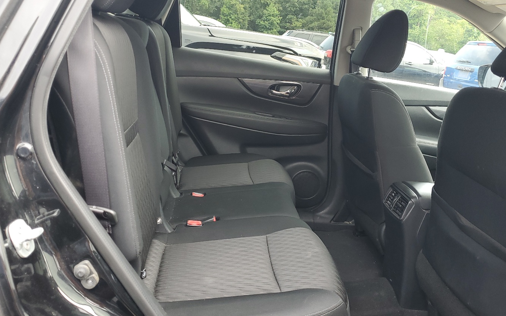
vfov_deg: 38.3
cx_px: 267
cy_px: 139
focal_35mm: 33
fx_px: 455
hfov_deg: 58.1
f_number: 1.5
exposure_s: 1/120
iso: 58
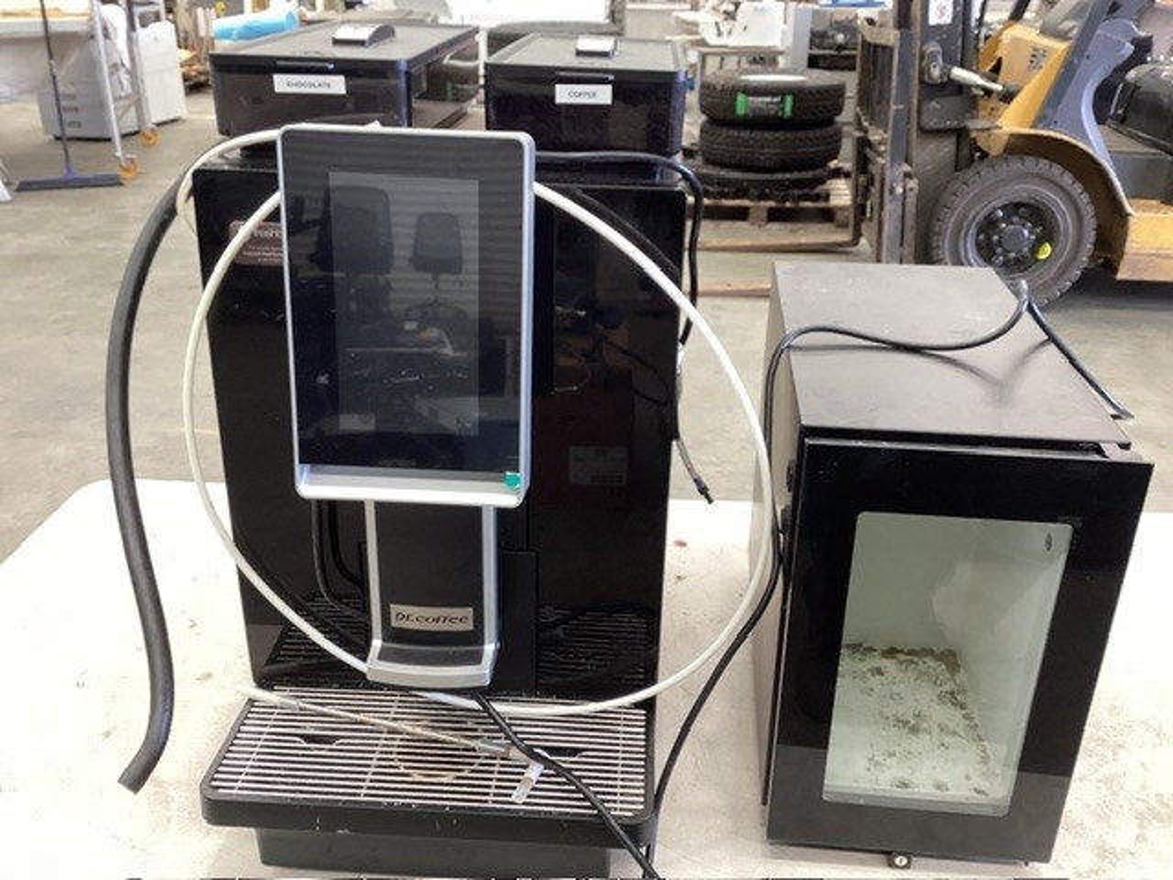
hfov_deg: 58.4
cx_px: 586
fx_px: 1050
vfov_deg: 45.4
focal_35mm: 31
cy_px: 440
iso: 125
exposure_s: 1/50
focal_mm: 3.3
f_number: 2.4
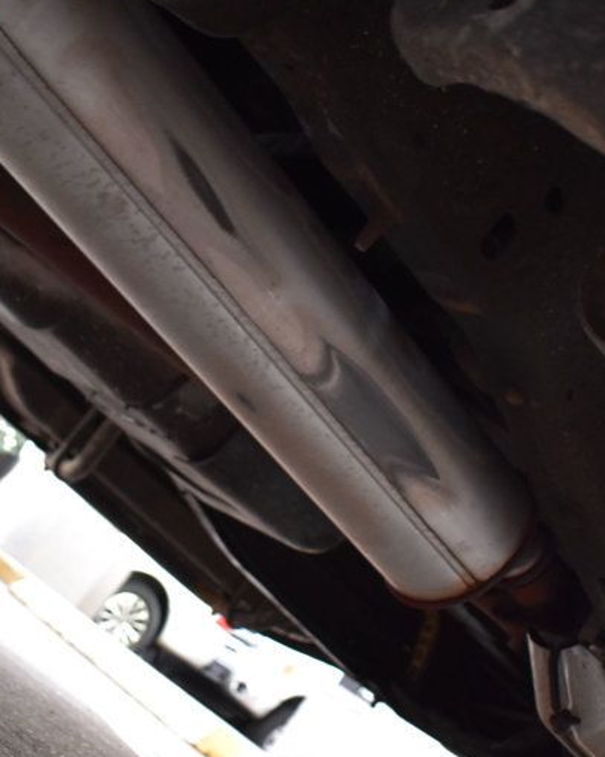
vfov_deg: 36.7
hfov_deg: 29.7
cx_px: 297
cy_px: 376
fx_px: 1142
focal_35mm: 51
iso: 1600
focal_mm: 18
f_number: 3.5
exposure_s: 1/6
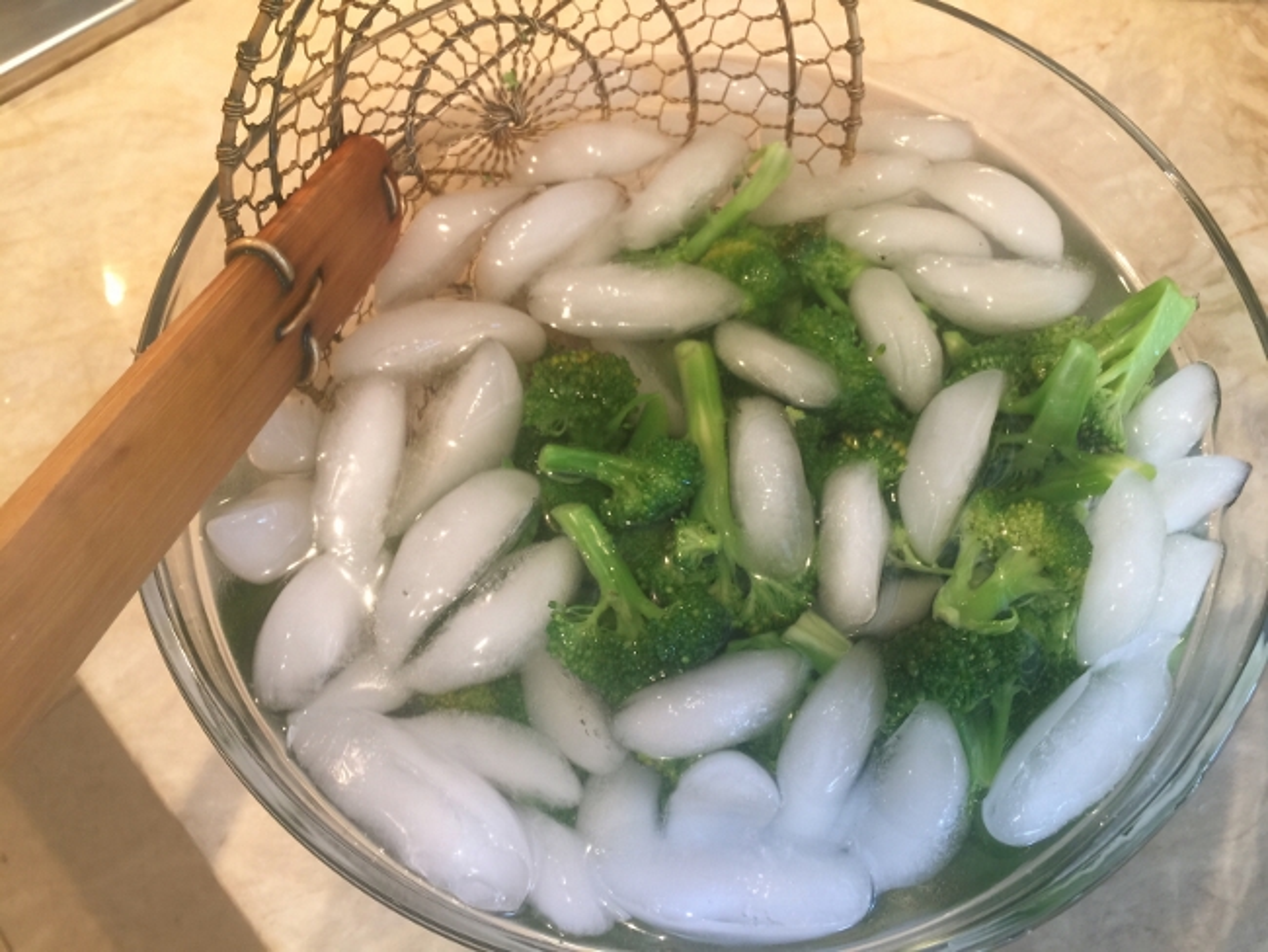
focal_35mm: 29
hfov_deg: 61.6
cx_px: 634
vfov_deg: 48.3
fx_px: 1063
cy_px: 476
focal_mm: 4.15
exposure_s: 1/15
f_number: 2.2
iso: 40
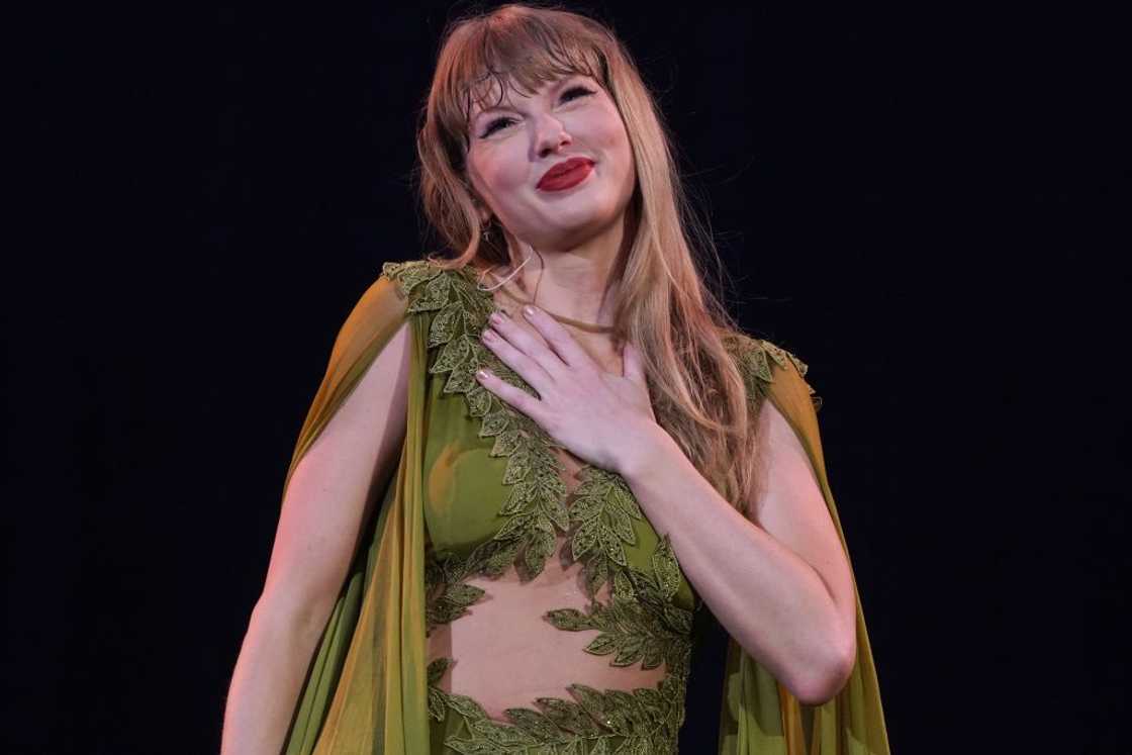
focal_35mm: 332
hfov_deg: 6.2
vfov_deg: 4.1
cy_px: 378
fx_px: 10440
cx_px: 566
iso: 5000
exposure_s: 1/350
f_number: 5.6
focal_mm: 332
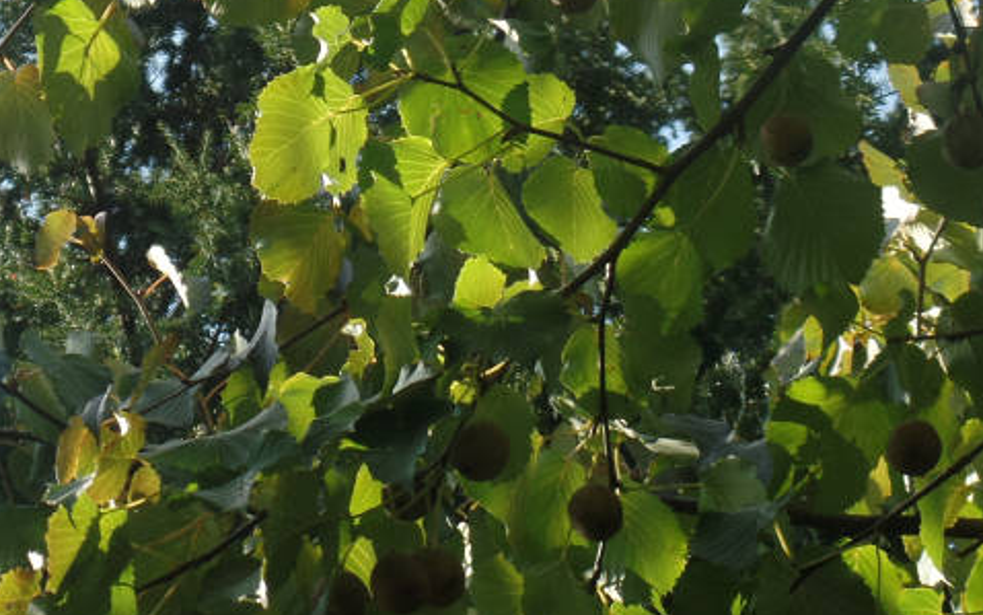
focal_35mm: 177
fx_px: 4743
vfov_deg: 7.4
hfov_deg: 11.8
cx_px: 362
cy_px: 84
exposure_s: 1/180
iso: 80
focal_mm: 13.9
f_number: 3.8
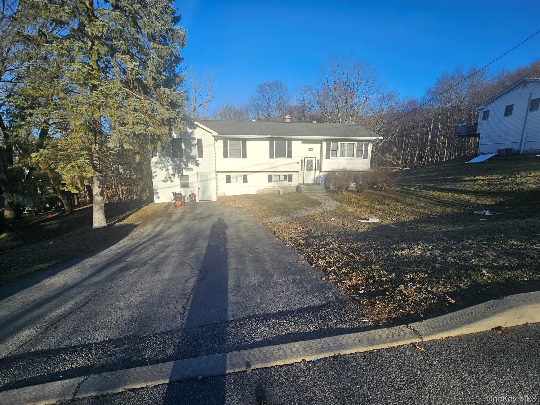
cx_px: 270
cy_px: 202
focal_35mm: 13
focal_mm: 2.2
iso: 50
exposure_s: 1/1761
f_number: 2.2
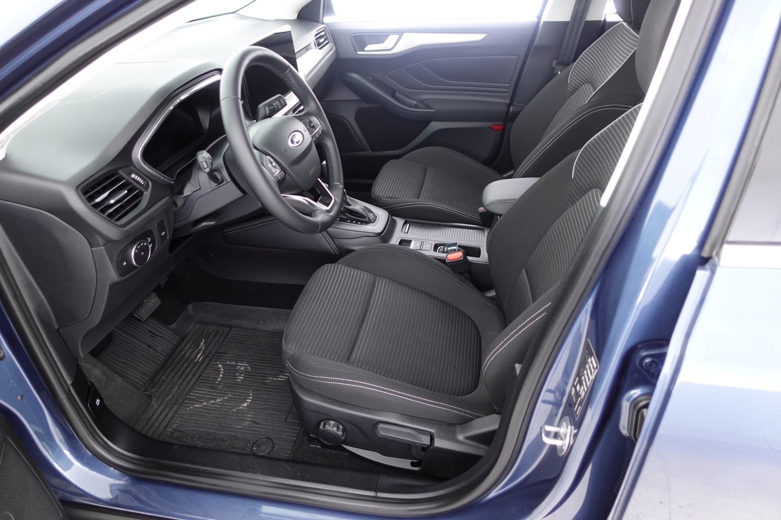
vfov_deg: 53.1
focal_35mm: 24
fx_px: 521
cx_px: 390
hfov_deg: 73.7
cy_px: 260
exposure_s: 1/10
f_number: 1.8
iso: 800
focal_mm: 9.4
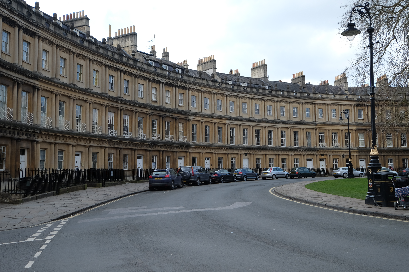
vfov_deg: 36.9
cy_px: 136
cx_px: 204
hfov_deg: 53.1
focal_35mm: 36
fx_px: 409
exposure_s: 1/280
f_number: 5.6
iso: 200
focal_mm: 24
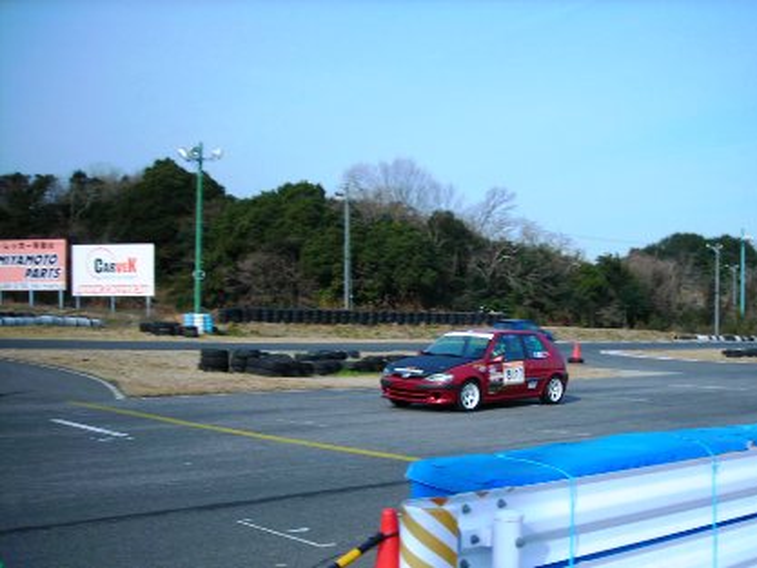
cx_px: 378
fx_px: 831
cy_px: 284
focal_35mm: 38
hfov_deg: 49.0
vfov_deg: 37.7
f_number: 6.4
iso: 50
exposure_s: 1/175
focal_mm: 6.3
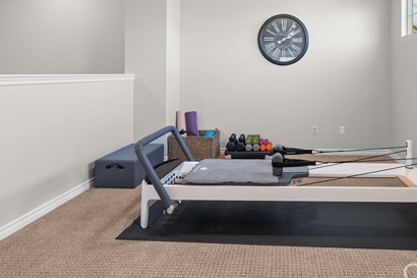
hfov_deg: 69.5
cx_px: 278
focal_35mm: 25
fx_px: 289
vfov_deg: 49.2
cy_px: 70
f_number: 8
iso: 2000
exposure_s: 1/8
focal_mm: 16
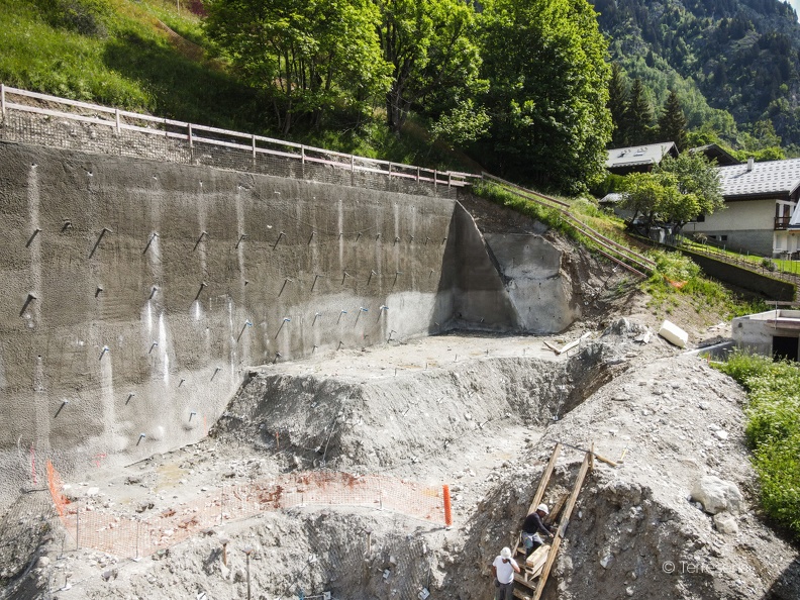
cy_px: 300
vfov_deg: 56.8
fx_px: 555
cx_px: 400
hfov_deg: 71.6
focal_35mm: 24
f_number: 2.8
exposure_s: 1/640
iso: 100
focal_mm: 4.5
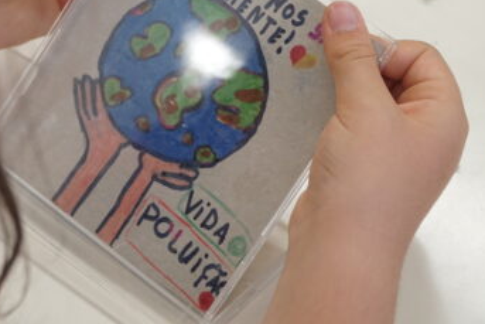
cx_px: 137
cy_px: 86
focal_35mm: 155
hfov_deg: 13.2
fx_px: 2089
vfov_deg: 8.9
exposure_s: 1/100
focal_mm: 51
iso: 640
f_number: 4
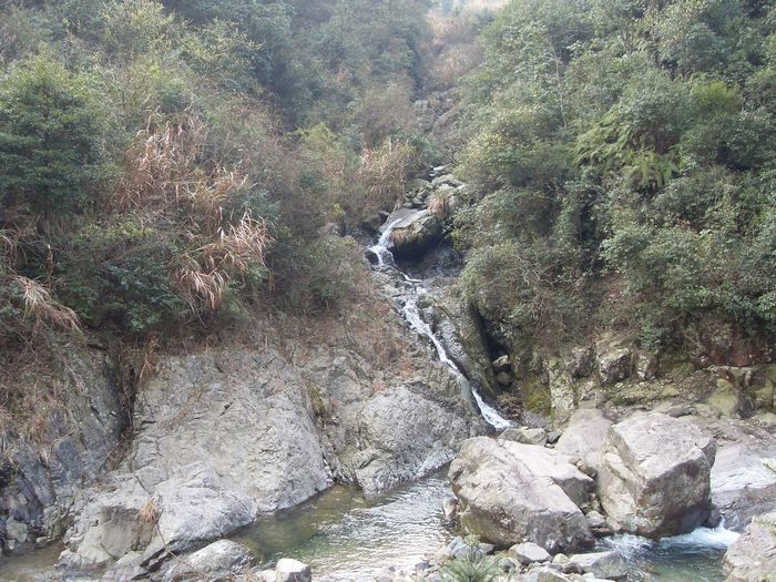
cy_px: 291
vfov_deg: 38.7
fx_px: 829
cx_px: 388
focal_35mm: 37
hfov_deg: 50.1
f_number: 2.8
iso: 100
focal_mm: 6.3
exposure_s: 1/90
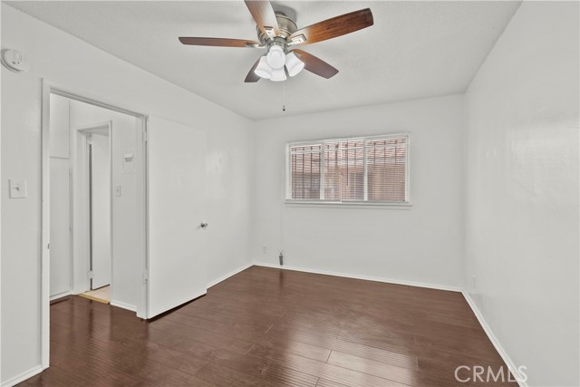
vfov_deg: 77.4
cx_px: 290
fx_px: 242
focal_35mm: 15
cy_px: 194
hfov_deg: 100.4
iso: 250
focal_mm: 15
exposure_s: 1/2
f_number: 9
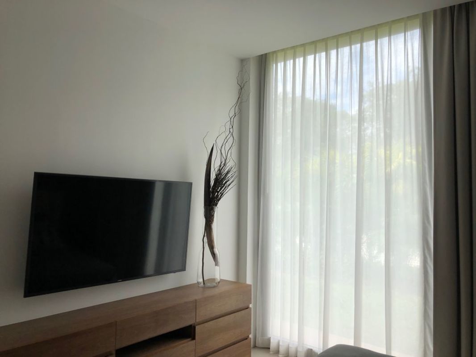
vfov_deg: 49.8
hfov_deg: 63.4
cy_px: 178
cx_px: 238
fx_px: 385
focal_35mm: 28
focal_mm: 3.99
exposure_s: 1/372
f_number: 1.8
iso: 20
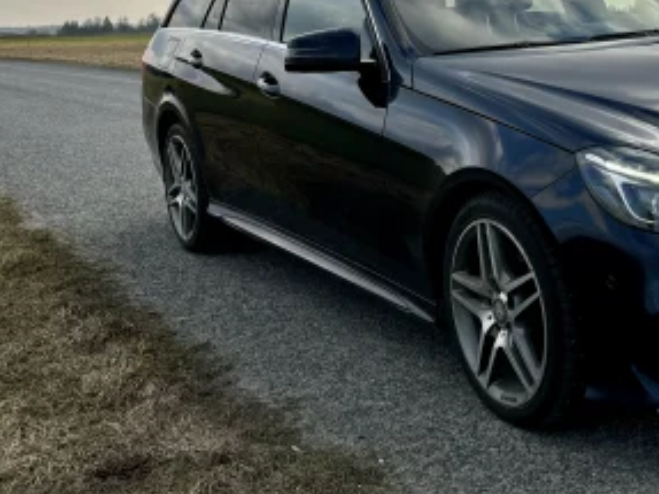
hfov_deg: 31.6
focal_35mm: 58
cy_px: 142
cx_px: 599
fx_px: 1104
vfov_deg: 25.0
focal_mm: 5.96
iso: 50
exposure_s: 1/3205
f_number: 1.6
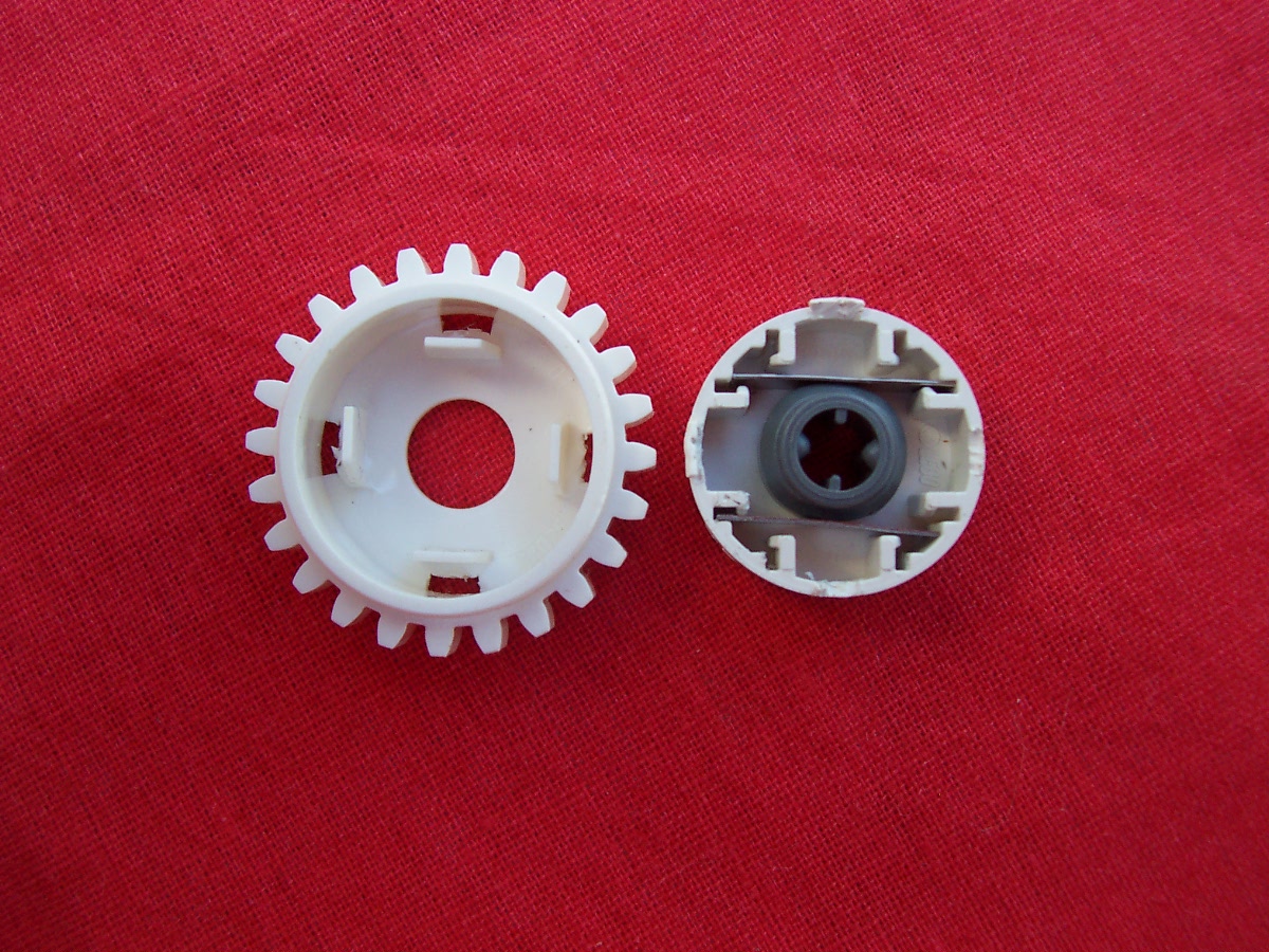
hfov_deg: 50.1
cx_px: 634
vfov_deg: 38.7
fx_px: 1356
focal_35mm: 37
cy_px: 476
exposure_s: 1/180
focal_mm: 5.6
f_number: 2.8
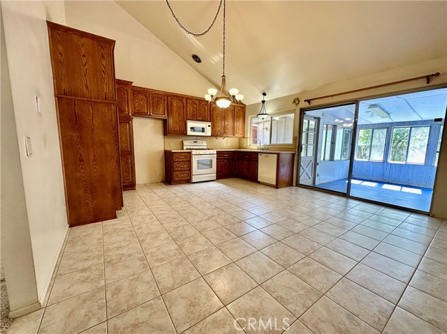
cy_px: 167
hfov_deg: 102.1
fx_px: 181
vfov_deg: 85.6
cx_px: 224
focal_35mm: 14
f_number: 2.2
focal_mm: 2.22
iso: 160
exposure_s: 1/120
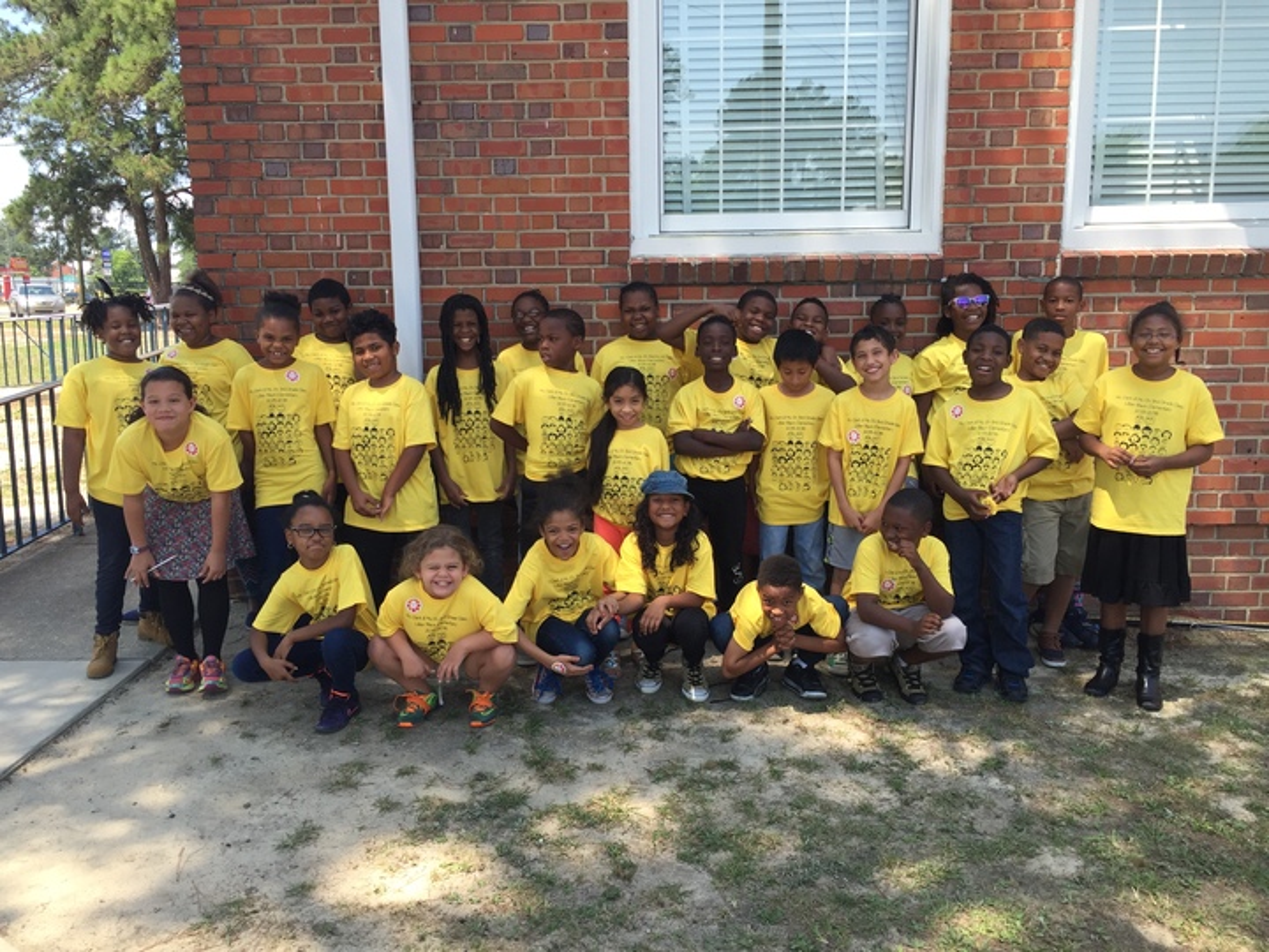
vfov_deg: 48.2
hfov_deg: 61.7
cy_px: 476
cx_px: 634
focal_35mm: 29
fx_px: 1063
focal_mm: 4.15
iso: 32
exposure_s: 1/520
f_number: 2.2
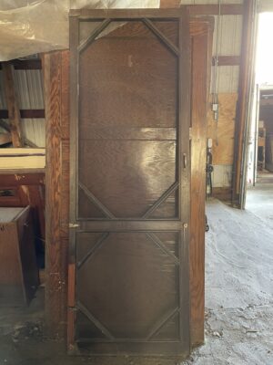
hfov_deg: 53.1
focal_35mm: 26
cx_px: 136
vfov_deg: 67.3
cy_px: 182
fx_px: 273
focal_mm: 4.2
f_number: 1.6
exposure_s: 1/60
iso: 250
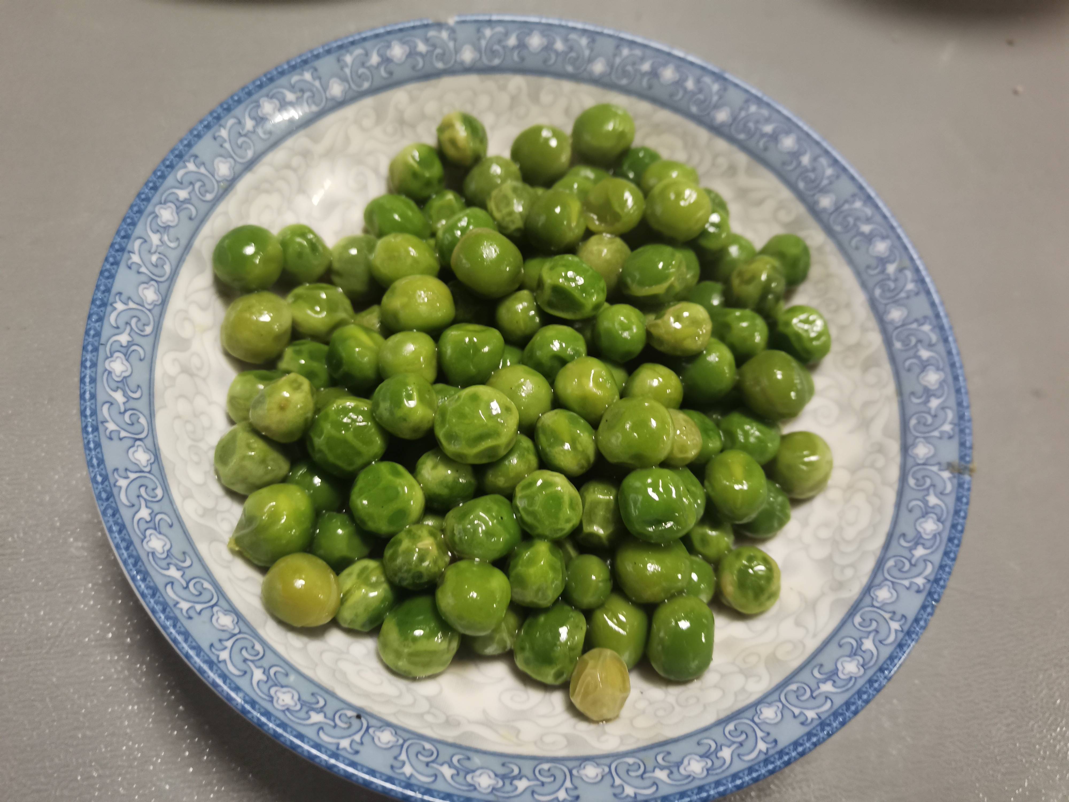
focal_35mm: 26
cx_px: 534
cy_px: 401
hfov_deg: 67.3
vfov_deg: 53.1
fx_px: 803
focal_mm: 4.75
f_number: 1.8
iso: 400
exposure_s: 1/33.3
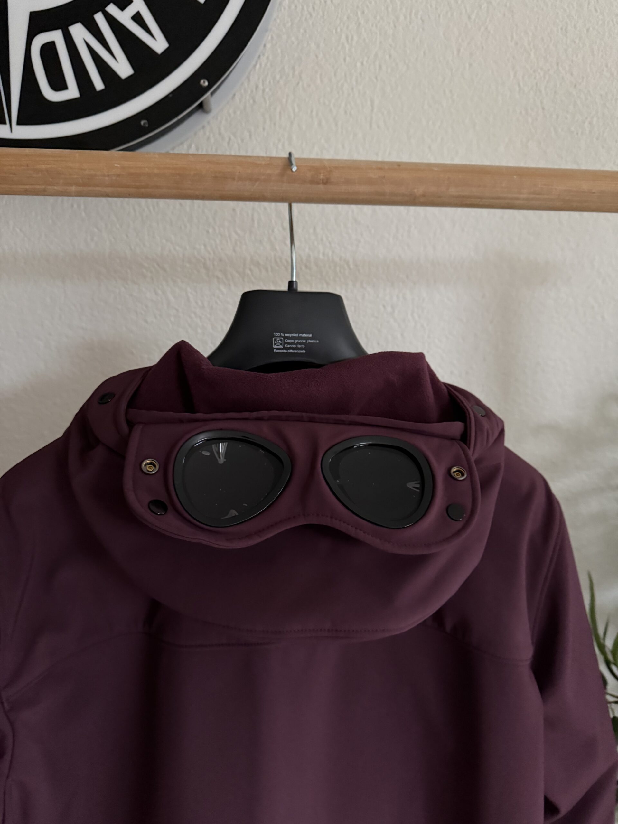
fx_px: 571
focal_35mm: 24
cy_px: 412
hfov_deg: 56.8
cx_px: 309
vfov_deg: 71.6
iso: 1000
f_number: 1.78
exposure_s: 1/32
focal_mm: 6.76
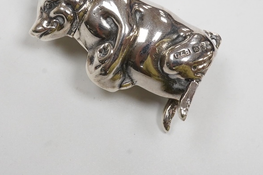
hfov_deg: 23.6
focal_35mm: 86
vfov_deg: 15.7
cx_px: 112
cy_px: 26
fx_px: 628
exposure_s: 1/100
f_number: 20
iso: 2500
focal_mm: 30
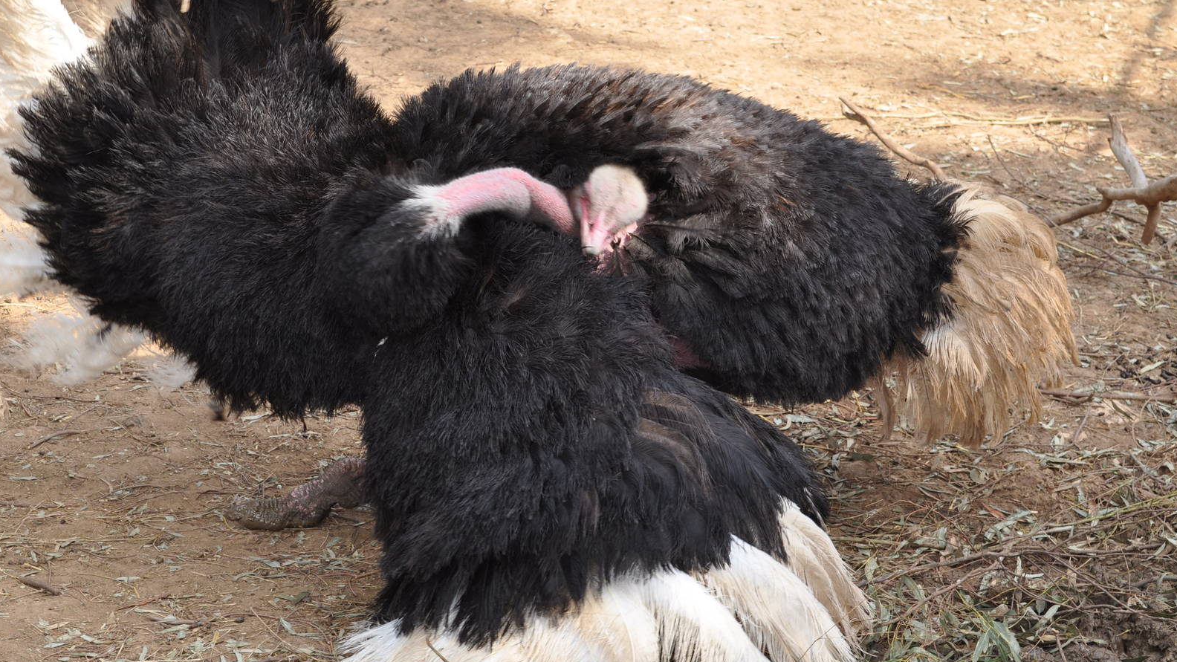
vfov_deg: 10.9
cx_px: 591
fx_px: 3464
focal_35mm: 111
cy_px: 358
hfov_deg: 19.3
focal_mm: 70
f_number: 5.6
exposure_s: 1/200
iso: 200
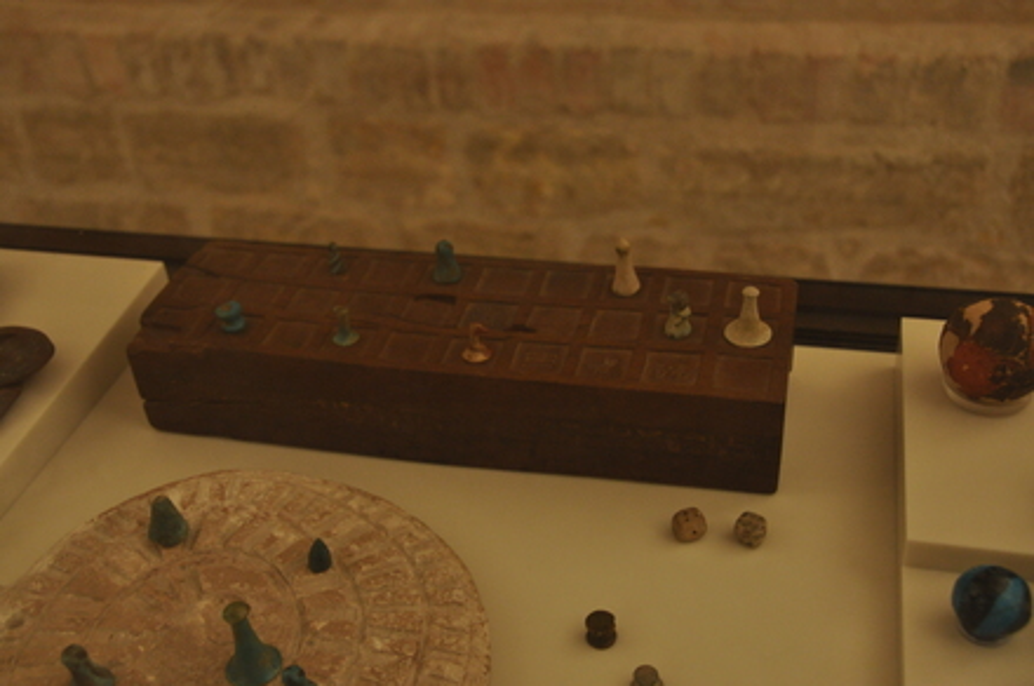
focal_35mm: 42
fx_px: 1205
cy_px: 343
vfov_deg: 31.8
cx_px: 517
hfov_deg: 46.5
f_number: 4
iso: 1000
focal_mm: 28
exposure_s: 1/30
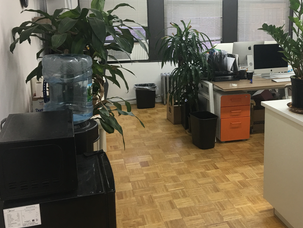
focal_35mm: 42
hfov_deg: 44.0
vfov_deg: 34.2
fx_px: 368
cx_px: 207
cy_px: 87
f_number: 2.2
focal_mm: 4.15
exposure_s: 1/15
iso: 32
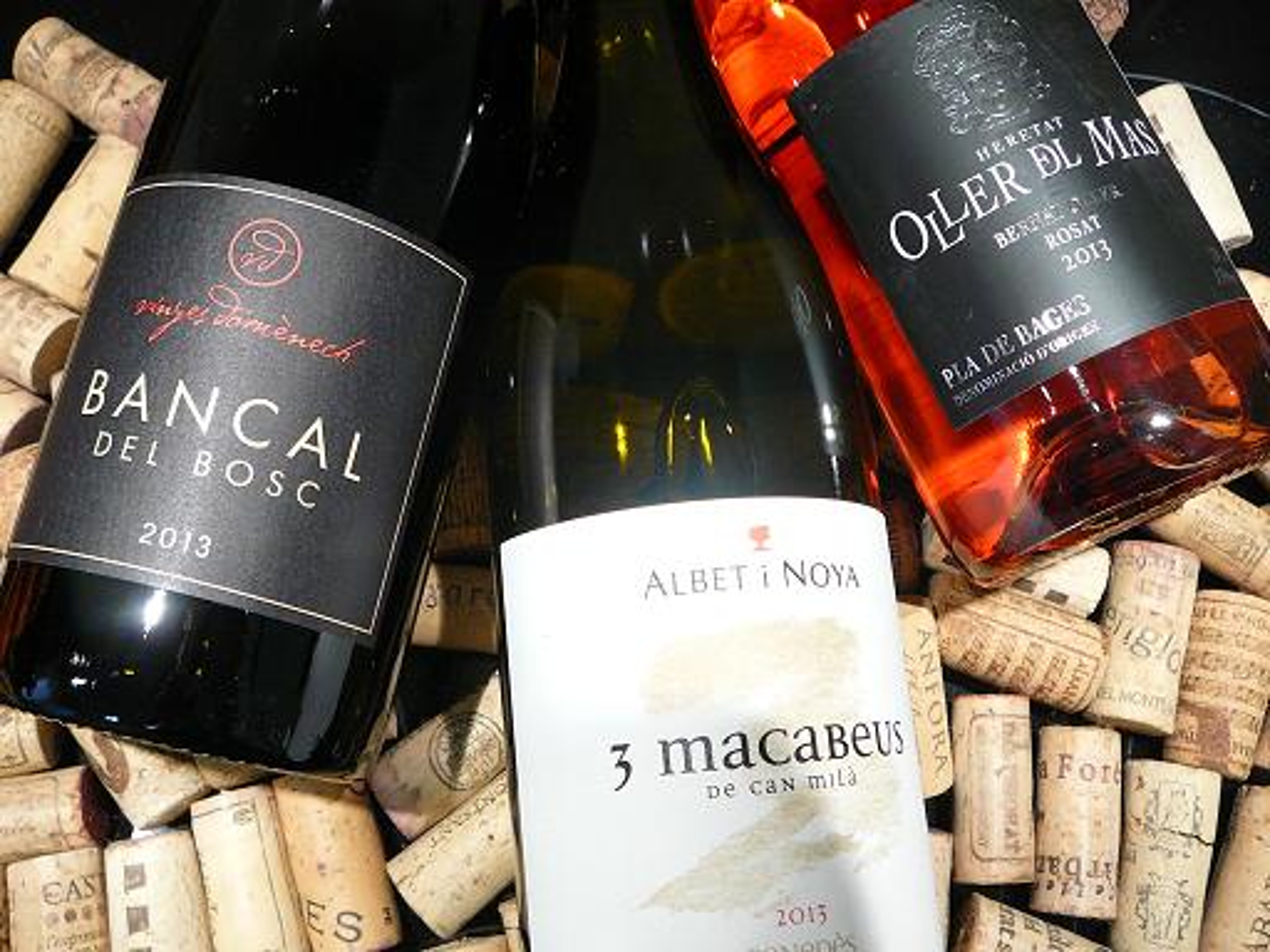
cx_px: 635
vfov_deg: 40.7
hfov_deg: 52.6
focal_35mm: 35
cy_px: 476
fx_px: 1284
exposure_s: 1/25
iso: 200
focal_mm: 5.2
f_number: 2.8
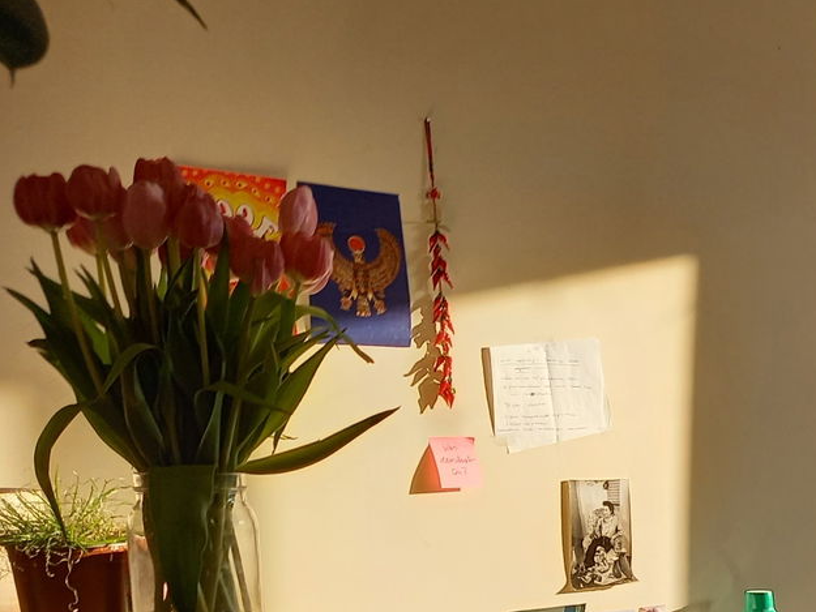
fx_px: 1509
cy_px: 707
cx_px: 1022
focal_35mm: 64
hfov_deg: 26.3
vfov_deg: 21.5
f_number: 2
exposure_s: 1/100
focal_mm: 4.6
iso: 50
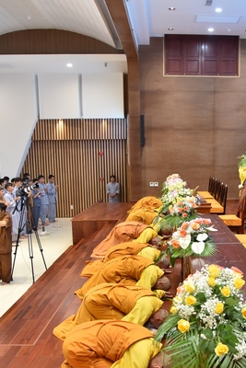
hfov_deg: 33.5
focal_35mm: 39
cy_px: 227
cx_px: 188
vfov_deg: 49.1
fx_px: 399
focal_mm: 24
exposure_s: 1/125
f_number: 4.5
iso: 1600
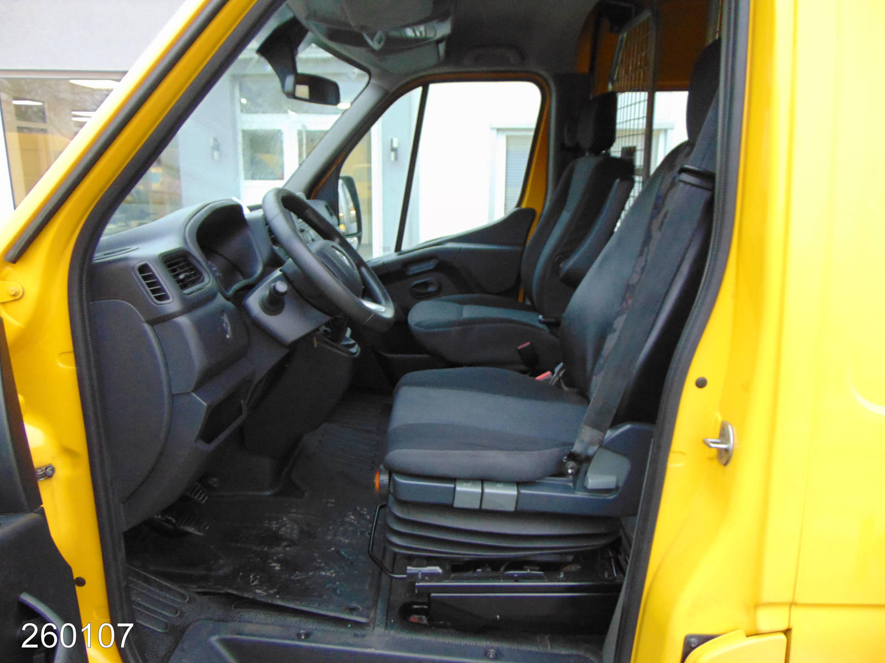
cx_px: 442
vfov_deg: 54.9
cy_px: 332
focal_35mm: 25
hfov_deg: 69.4
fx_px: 639
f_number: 3
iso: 400
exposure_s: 1/25
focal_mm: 4.5
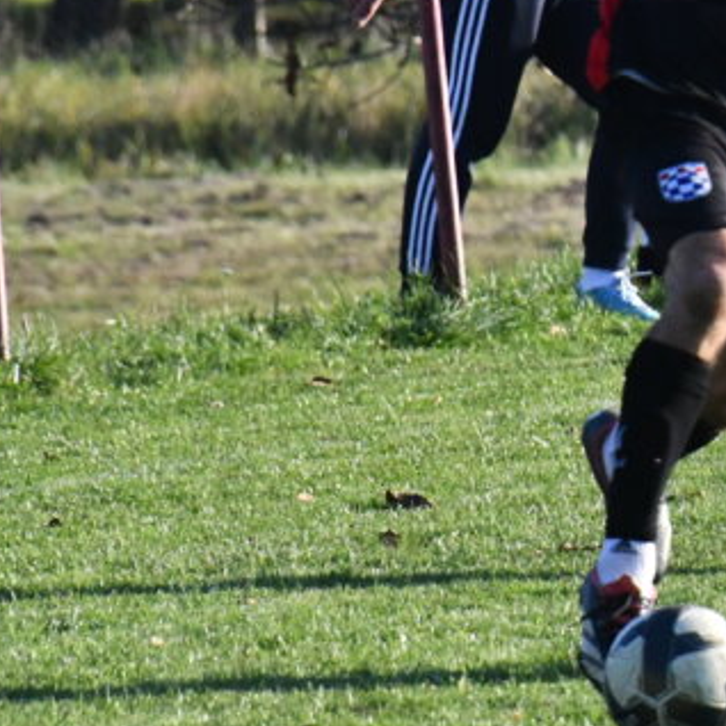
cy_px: 179
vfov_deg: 1.6
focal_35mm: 1110
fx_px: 26338
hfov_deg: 1.6
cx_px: 879
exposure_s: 1/4000
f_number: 8
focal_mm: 270
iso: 3200
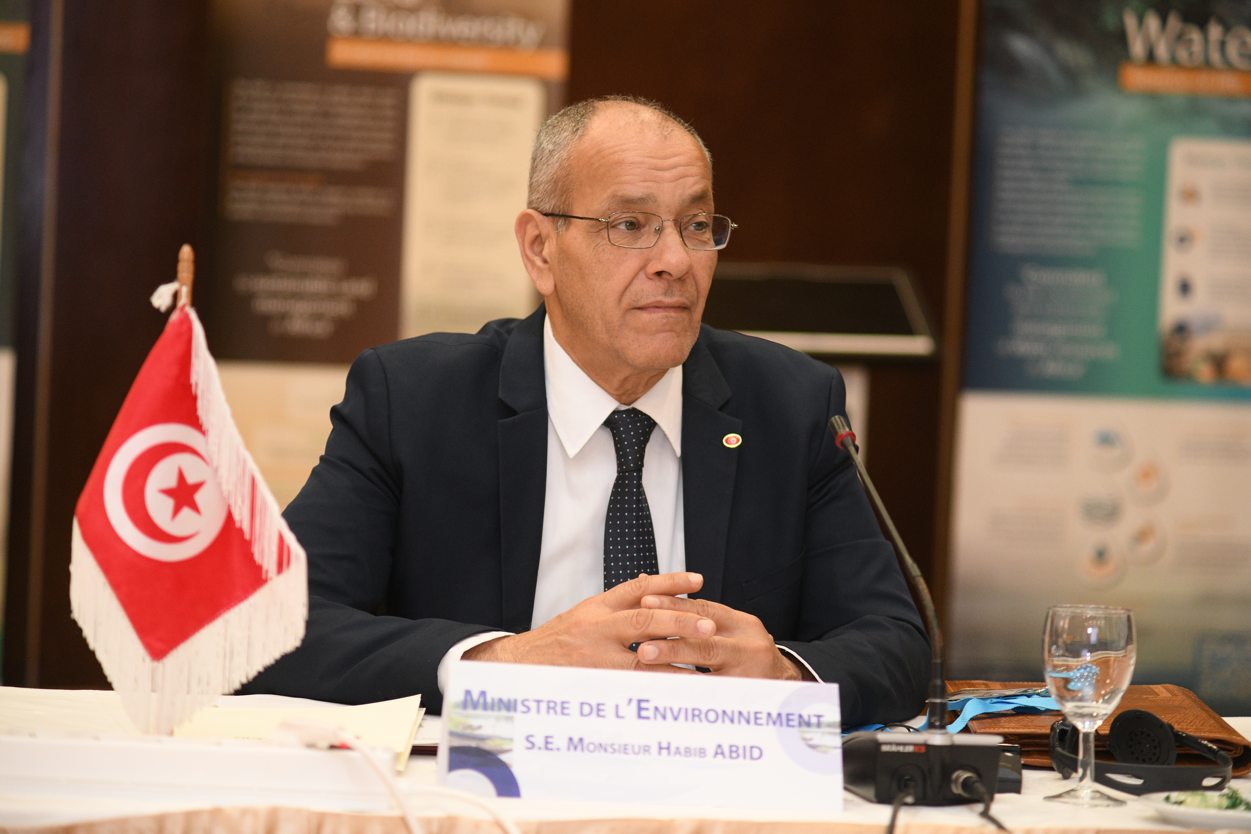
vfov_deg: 13.4
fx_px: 3544
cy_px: 417
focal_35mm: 102
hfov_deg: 20.0
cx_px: 626
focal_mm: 102
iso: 2500
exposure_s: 1/160
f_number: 4
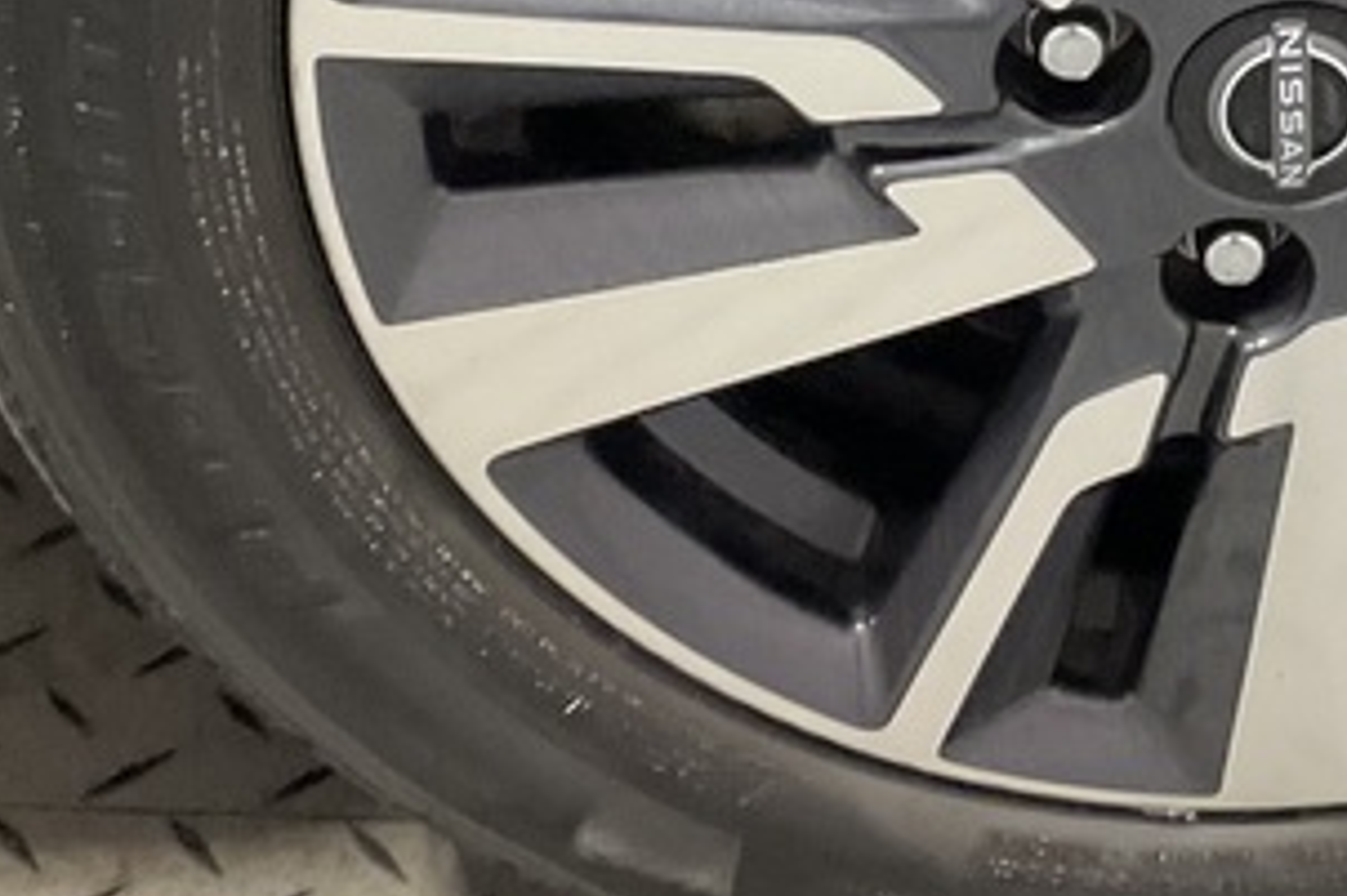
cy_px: 0
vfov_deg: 14.0
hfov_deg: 20.9
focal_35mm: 96
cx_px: 1142
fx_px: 3590
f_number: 1.8
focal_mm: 3
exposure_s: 1/60
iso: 160
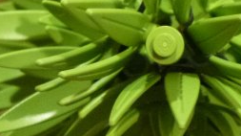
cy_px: 44
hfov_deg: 7.5
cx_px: 163
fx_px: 1833
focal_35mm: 287
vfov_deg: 4.2
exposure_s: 1/15
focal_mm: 18.7
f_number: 5
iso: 800
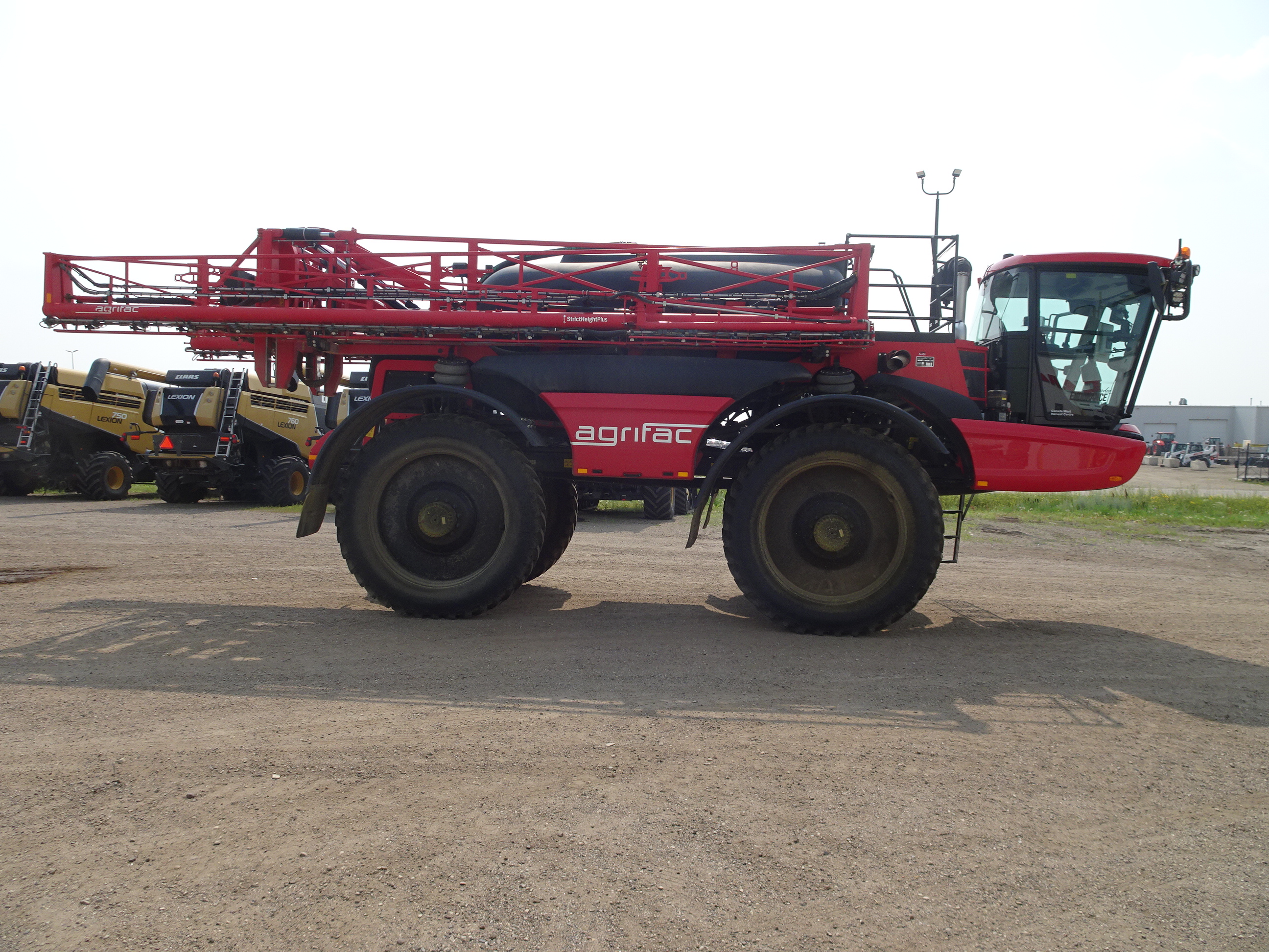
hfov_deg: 71.6
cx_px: 634
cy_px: 476
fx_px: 880
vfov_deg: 56.8
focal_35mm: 24
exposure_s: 1/1000
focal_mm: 4.1
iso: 80
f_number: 3.5
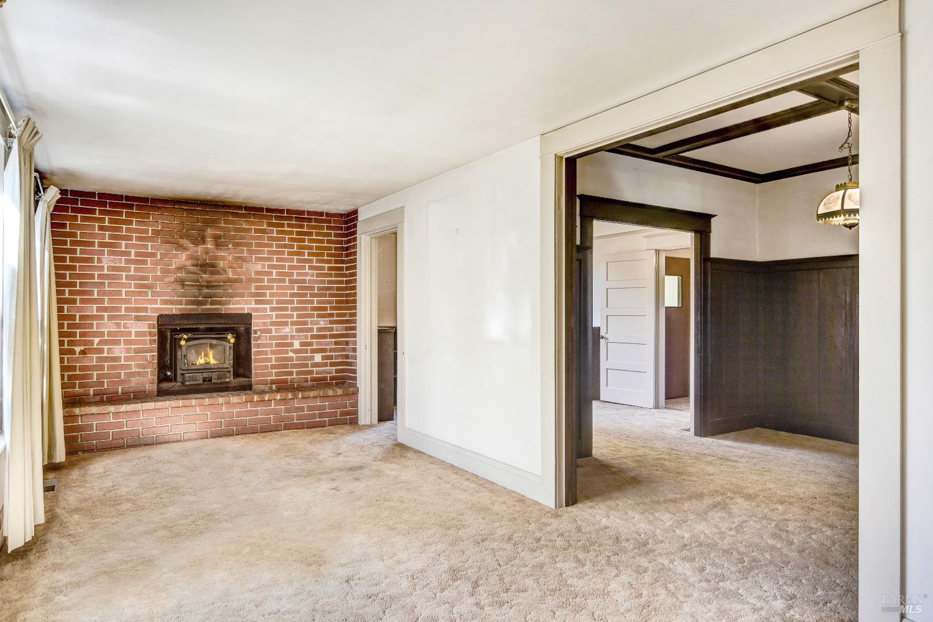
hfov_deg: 81.2
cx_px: 466
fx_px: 544
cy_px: 311
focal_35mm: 21
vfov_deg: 59.5
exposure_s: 1/40
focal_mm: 14
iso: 100
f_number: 3.2
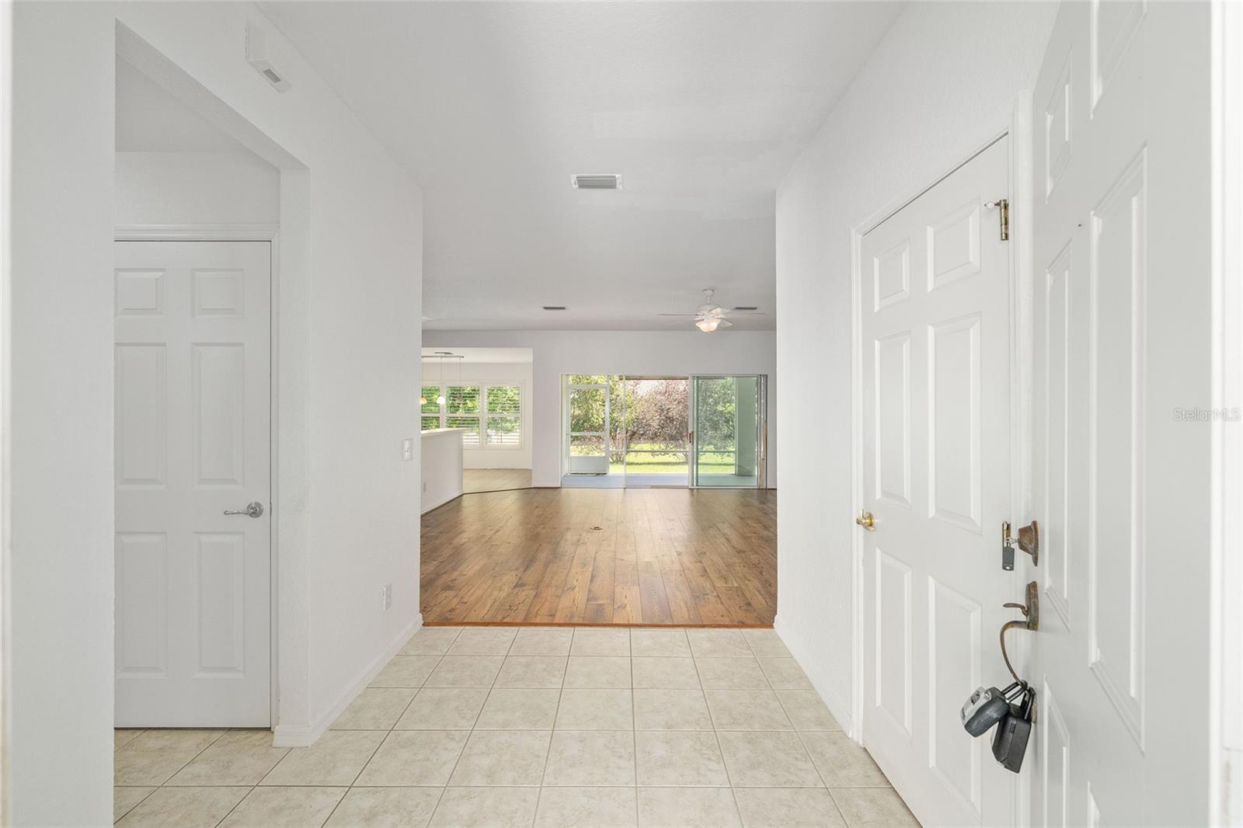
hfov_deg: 100.4
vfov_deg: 77.3
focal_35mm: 15
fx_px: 518
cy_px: 414
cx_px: 622
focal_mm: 15
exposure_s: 1/40
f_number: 8
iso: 400
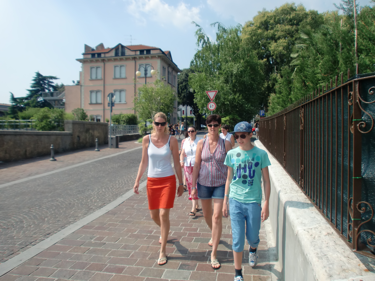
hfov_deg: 67.3
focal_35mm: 26
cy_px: 140
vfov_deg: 53.1
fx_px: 282
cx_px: 188
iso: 64
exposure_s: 1/200
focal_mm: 4.65
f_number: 7.8
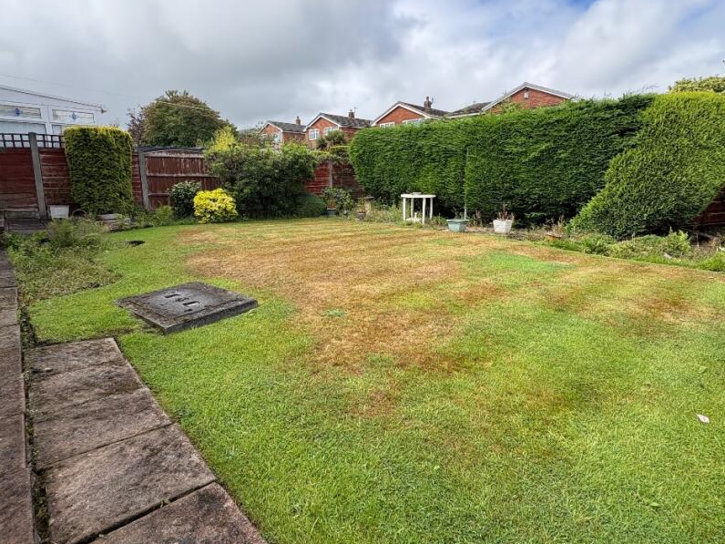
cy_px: 241
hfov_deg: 87.7
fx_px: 377
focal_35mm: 18
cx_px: 380
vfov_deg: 71.3
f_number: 2.2
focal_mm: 2.22
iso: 64
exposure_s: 1/889
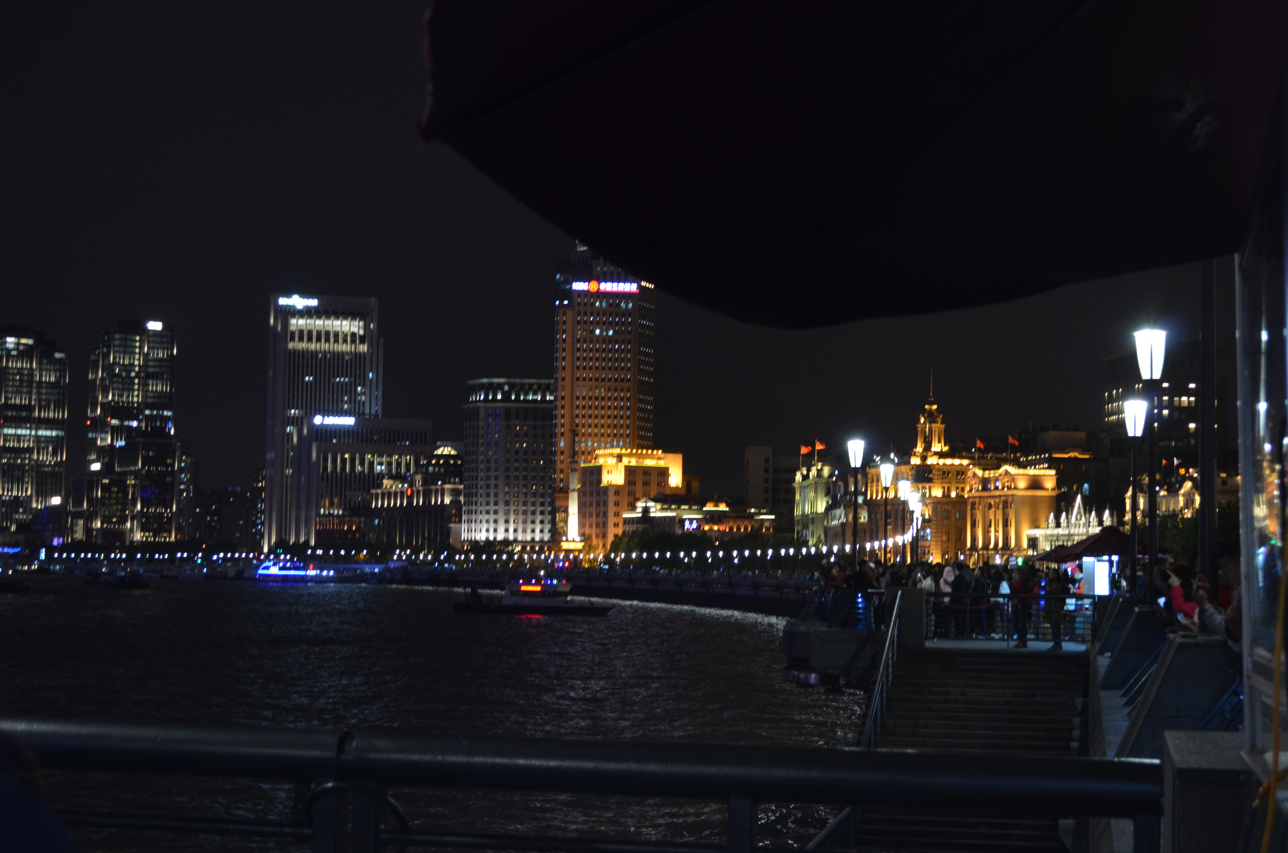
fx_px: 2035
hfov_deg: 35.1
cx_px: 644
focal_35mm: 57
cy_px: 426
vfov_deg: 23.7
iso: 800
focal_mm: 38
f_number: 5.6
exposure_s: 1/10
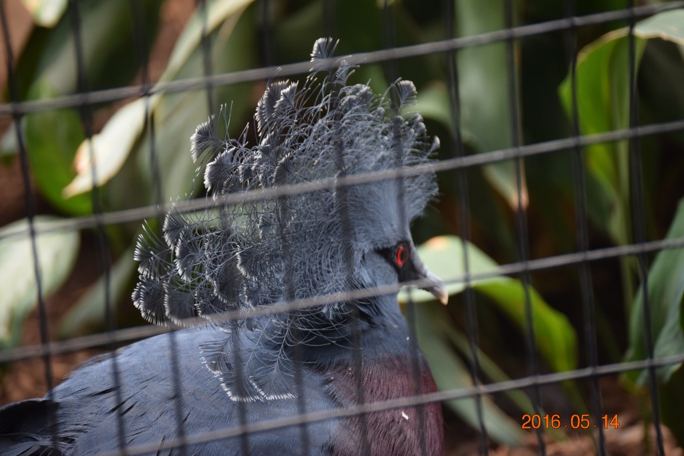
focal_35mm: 158
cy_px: 228
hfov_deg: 13.0
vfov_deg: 8.7
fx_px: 2991
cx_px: 342
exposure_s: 1/125
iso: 1000
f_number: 4.8
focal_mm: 105
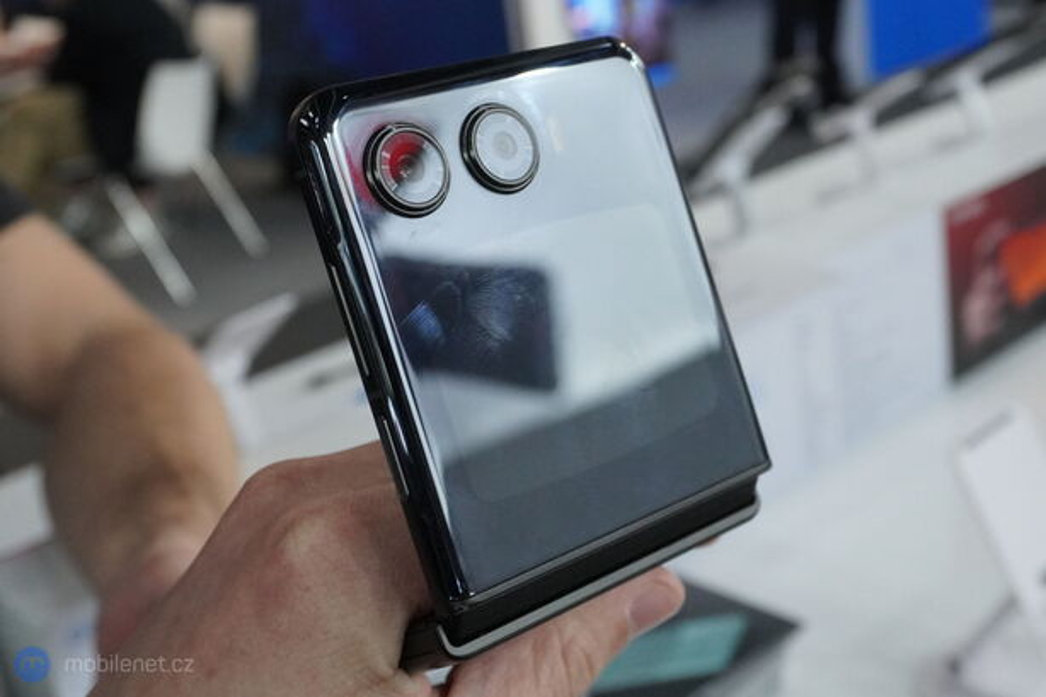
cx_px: 523
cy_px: 348
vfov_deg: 35.5
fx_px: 1089
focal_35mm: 38
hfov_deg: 51.3
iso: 2500
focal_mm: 25
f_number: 6.3
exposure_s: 1/160
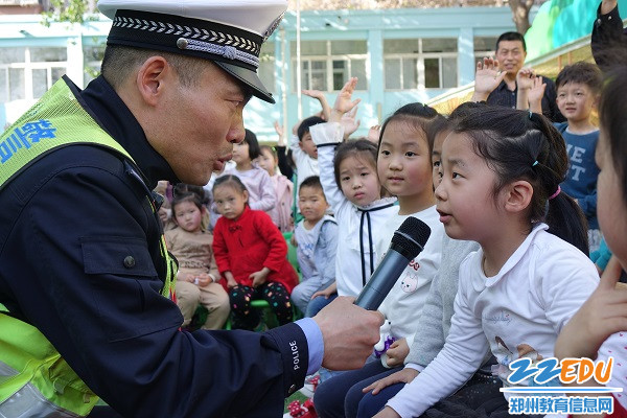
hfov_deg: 42.7
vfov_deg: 29.2
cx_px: 314
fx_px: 801
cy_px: 209
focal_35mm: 46
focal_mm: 16.76
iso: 100
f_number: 2.8
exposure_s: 1/200
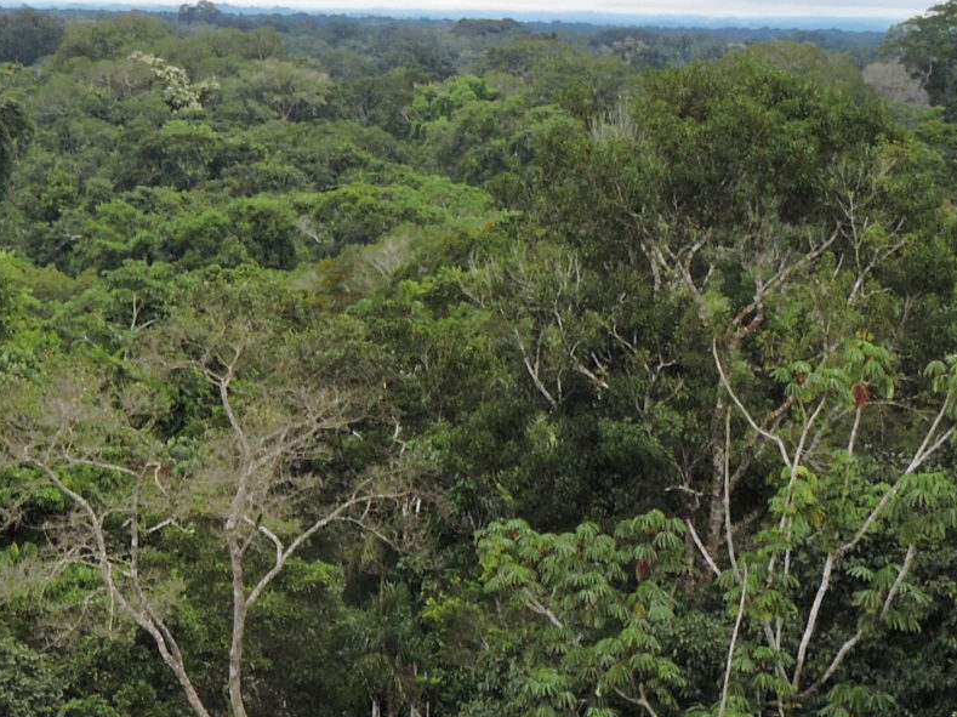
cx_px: 170
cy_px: 183
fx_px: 5831
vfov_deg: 7.0
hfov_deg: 9.4
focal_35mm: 211
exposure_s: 1/250
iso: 100
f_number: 4.2
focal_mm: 11.6
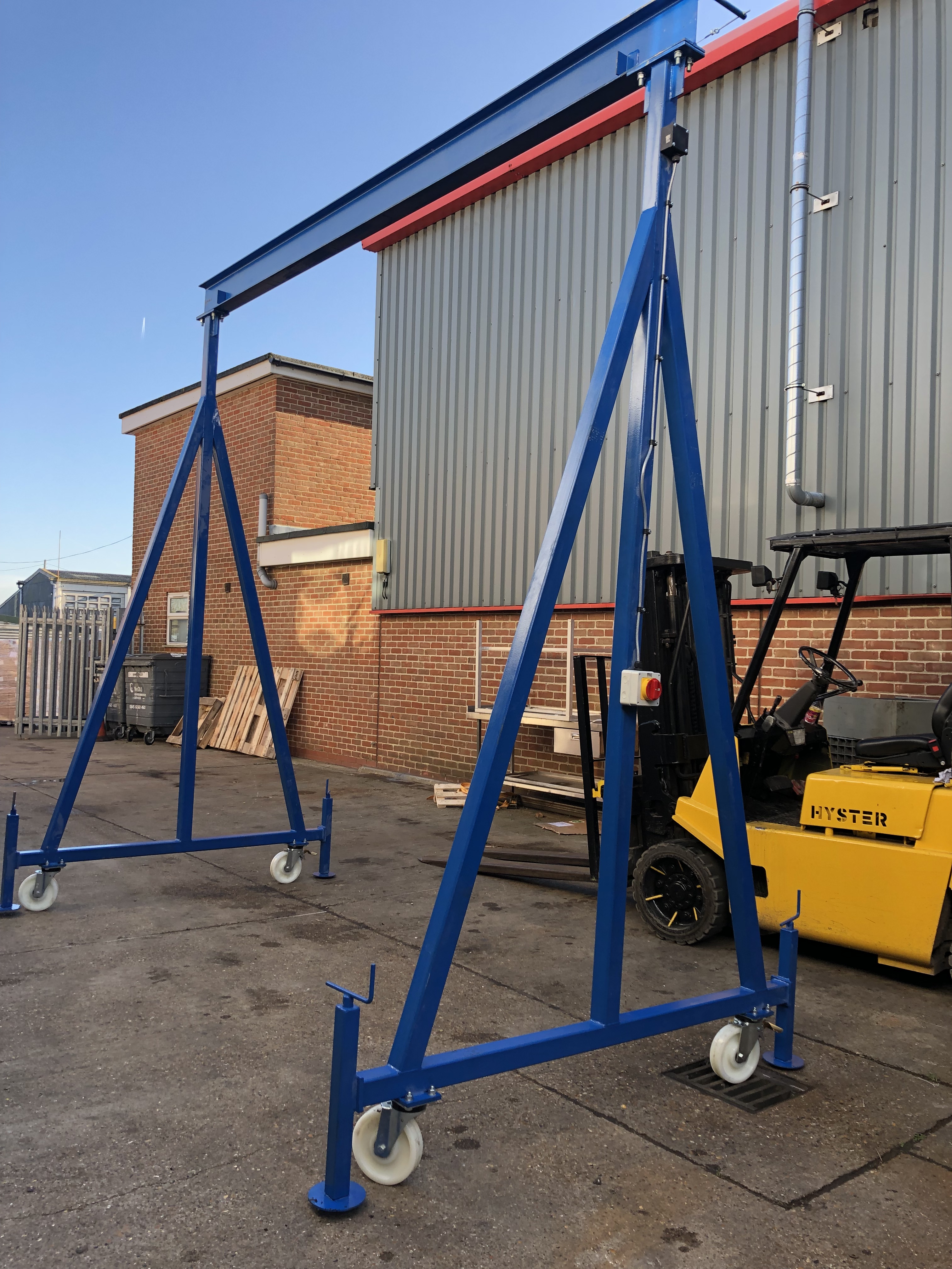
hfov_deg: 49.7
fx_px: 1027
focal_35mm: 28
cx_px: 476
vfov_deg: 63.4
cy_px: 634
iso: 20
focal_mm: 4
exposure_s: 1/274
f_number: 1.8
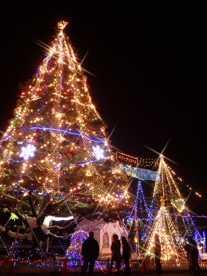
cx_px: 104
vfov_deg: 55.3
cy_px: 138
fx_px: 263
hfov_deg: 43.0
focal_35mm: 33
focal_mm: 6
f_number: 3.4
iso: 800
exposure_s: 1/20
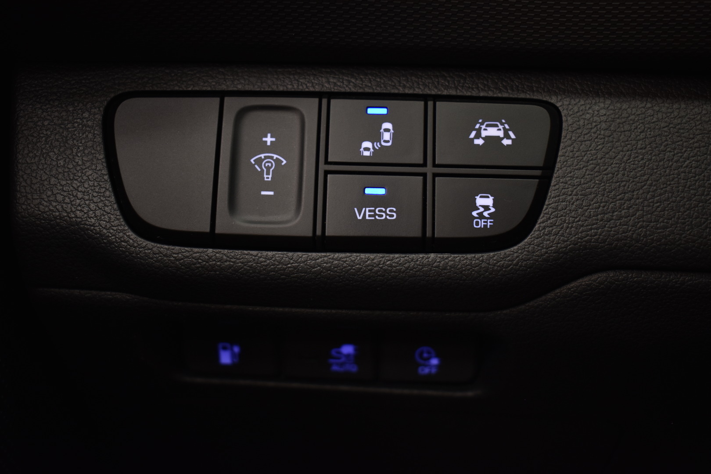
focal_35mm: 48
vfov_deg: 28.1
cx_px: 356
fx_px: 948
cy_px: 237
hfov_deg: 41.1
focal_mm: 32
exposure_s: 1/50
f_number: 4.5
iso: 500
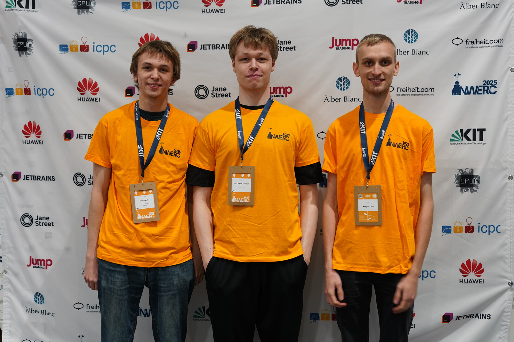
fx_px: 714
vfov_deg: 27.0
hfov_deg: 39.6
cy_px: 171
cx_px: 257
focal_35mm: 50
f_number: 2.8
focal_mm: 50
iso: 640
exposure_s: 1/60
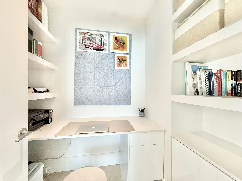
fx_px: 98
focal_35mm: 14
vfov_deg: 85.7
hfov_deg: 102.1
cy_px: 90
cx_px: 121
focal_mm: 2.22
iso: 200
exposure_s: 1/120
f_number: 2.2
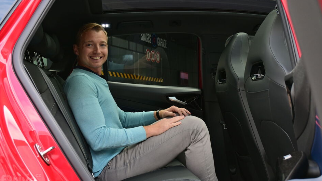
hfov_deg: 42.9
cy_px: 80
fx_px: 410
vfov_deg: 24.9
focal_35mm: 48
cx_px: 161
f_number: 6.3
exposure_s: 1/50
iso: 200
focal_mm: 30
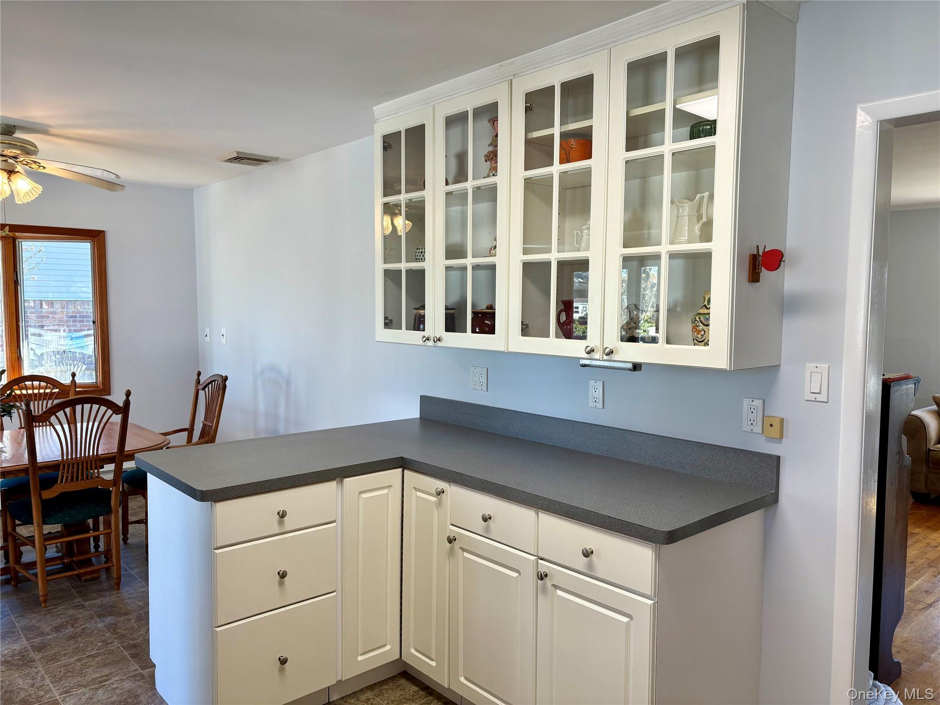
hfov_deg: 67.3
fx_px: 706
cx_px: 470
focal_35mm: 26
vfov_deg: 53.1
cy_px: 352
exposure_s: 1/120
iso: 64
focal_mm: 5.96
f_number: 1.6
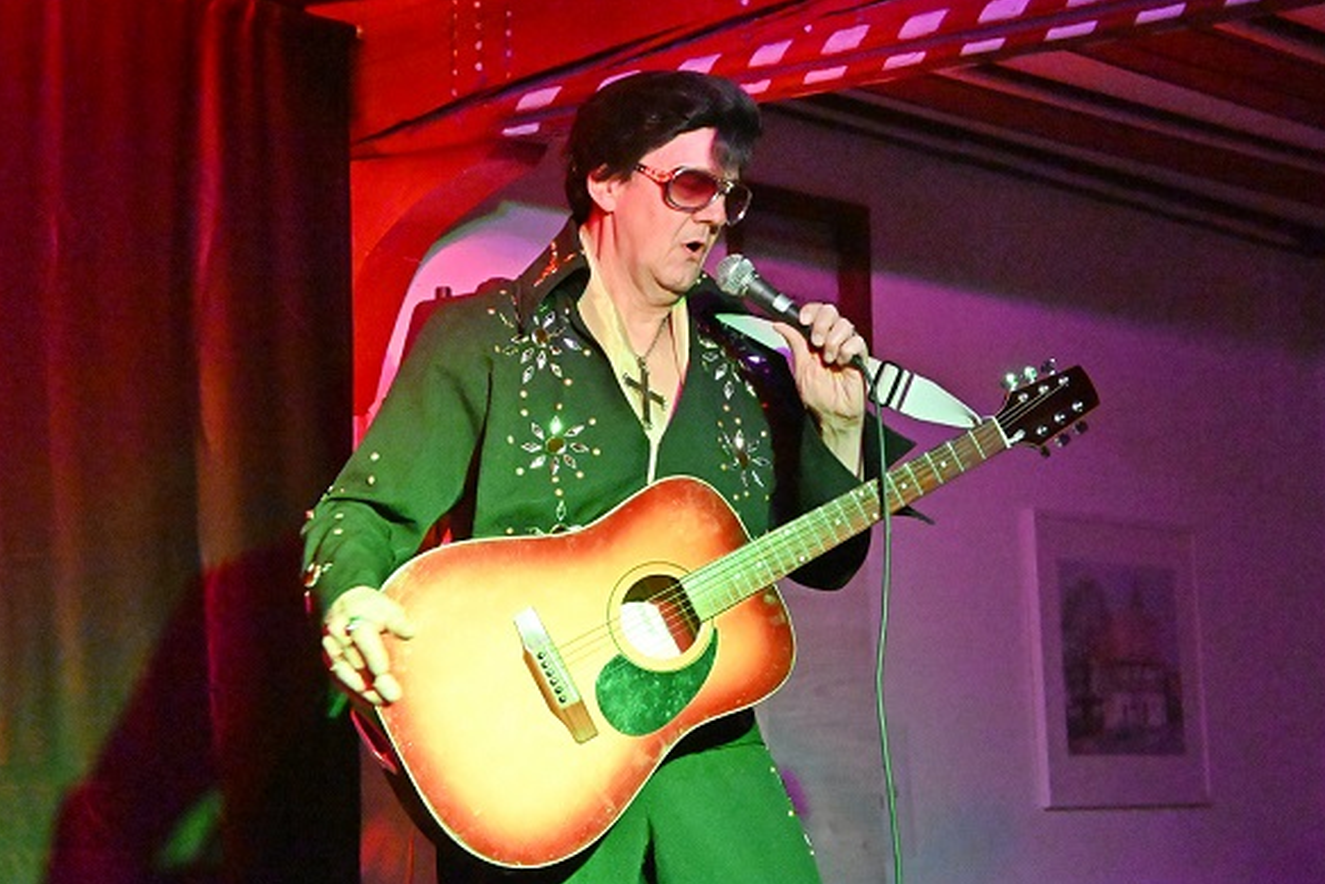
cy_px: 436
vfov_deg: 15.9
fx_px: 3166
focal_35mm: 86
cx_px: 701
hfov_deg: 23.6
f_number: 6.3
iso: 12800
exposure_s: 1/50
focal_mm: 50
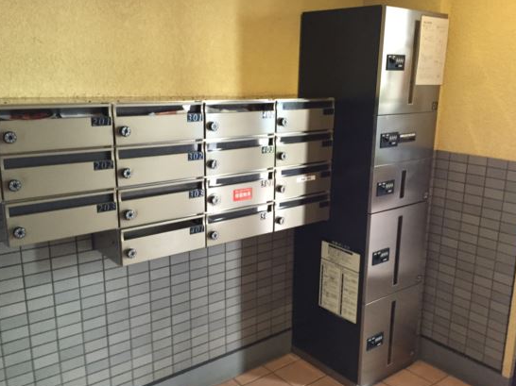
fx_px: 507
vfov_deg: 41.8
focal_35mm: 34
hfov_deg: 53.9
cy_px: 203
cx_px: 282
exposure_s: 1/25
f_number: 2.2
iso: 250
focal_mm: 4.15
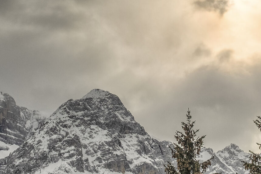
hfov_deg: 20.2
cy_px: 89
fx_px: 732
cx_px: 136
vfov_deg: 13.6
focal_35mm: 101
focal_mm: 24.3
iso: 160
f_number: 11
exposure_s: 1/350
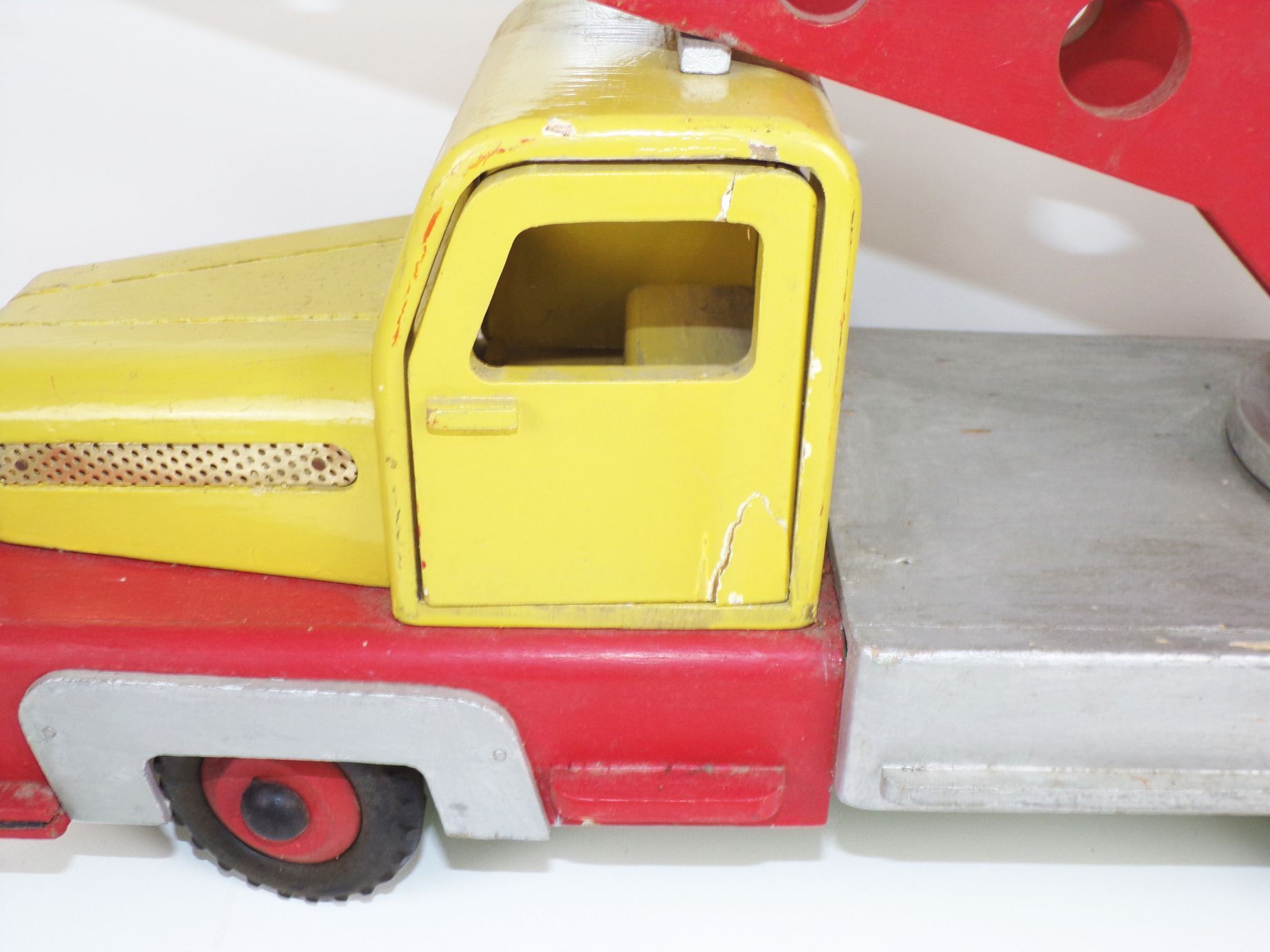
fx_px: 1357
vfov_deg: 38.7
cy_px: 476
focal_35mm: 37
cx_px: 635
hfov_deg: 50.1
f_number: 3.3
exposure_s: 1/34
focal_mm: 6.6
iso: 125
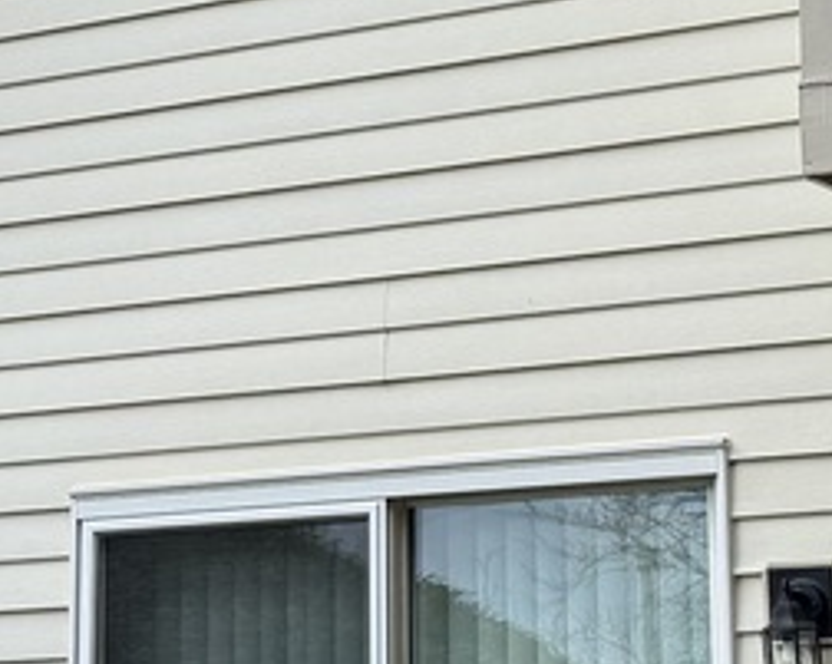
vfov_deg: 11.5
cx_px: 258
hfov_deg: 14.4
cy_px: 258
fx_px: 3296
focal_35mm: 134
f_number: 1.78
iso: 80
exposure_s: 1/1553
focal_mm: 6.76
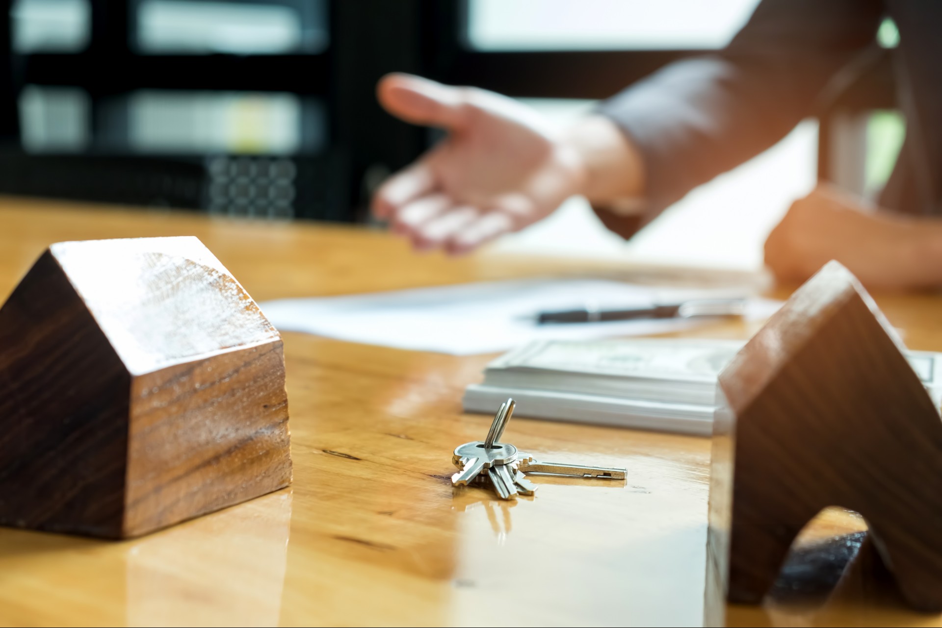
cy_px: 314
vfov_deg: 19.7
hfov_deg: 29.2
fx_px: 1806
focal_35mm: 69
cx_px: 471
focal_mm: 46.3
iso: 800
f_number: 4
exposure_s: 1/120
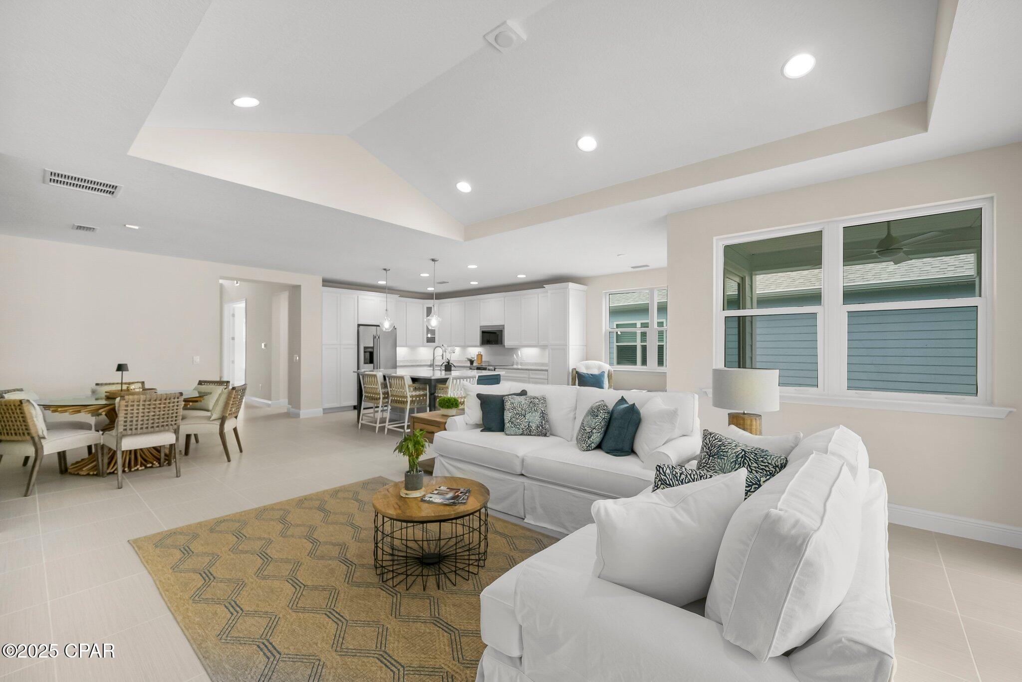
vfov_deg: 81.3
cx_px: 511
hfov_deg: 104.2
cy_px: 341
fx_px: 398
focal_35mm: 14
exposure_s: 1/10
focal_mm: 14
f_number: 8
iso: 400
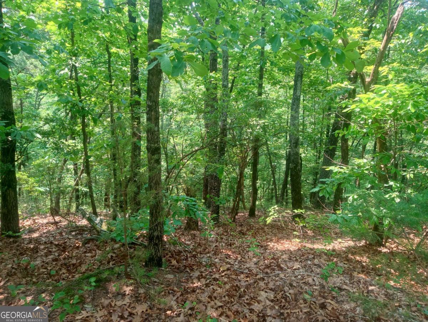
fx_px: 347
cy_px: 161
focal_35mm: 28
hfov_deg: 63.4
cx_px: 214
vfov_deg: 49.8
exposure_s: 1/120
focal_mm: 3.42
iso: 199
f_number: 2.2
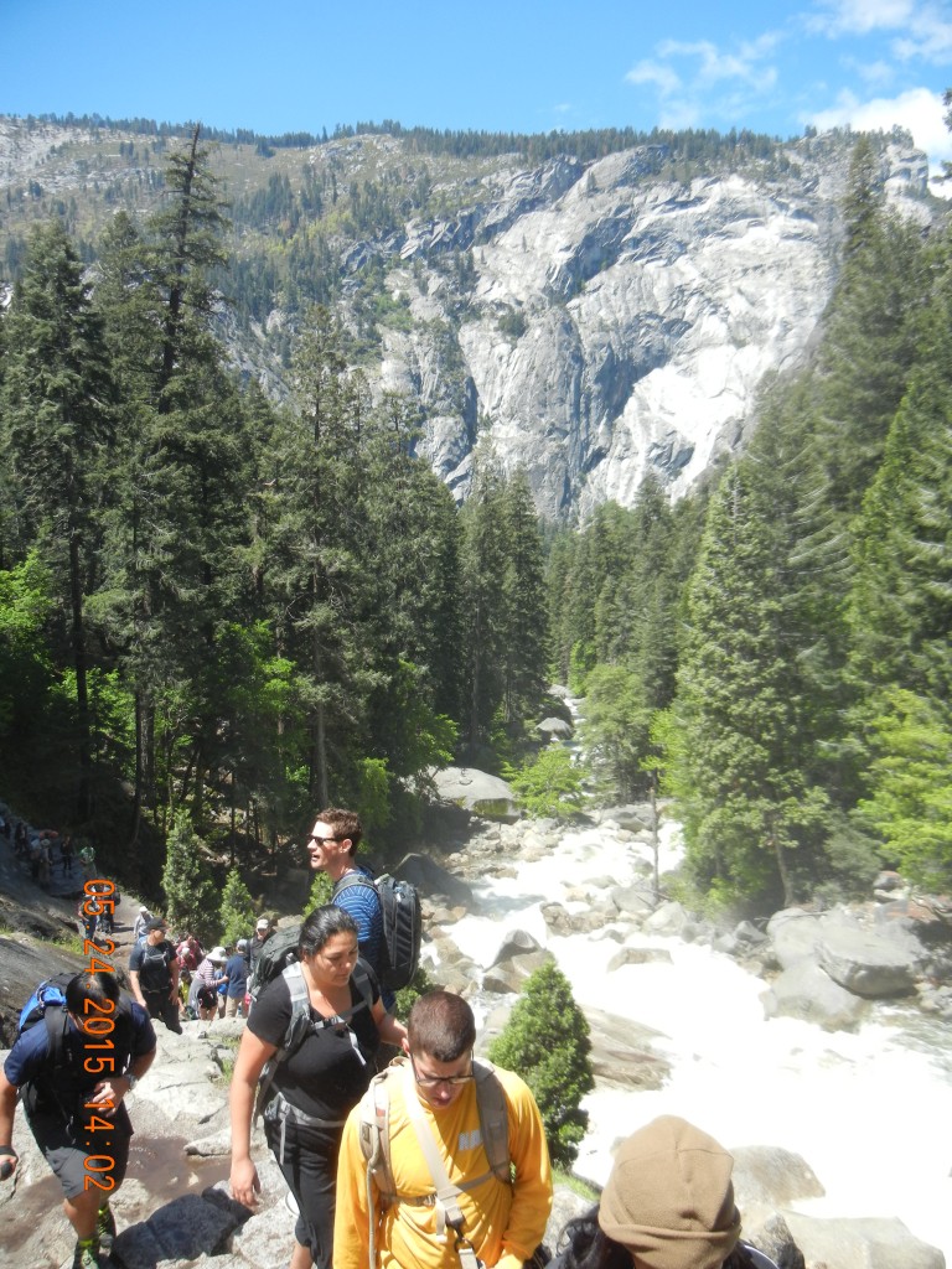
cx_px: 476
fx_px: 1100
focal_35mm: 30
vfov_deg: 60.0
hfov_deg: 46.8
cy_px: 634
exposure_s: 1/608
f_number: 3.5
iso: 160
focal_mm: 5.4
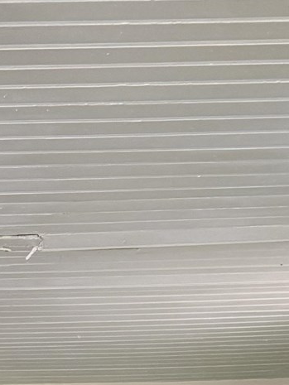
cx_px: 65
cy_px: 873
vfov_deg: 13.2
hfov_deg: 12.4
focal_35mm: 119
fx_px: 1324
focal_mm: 6.76
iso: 400
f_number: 1.78
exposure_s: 1/60
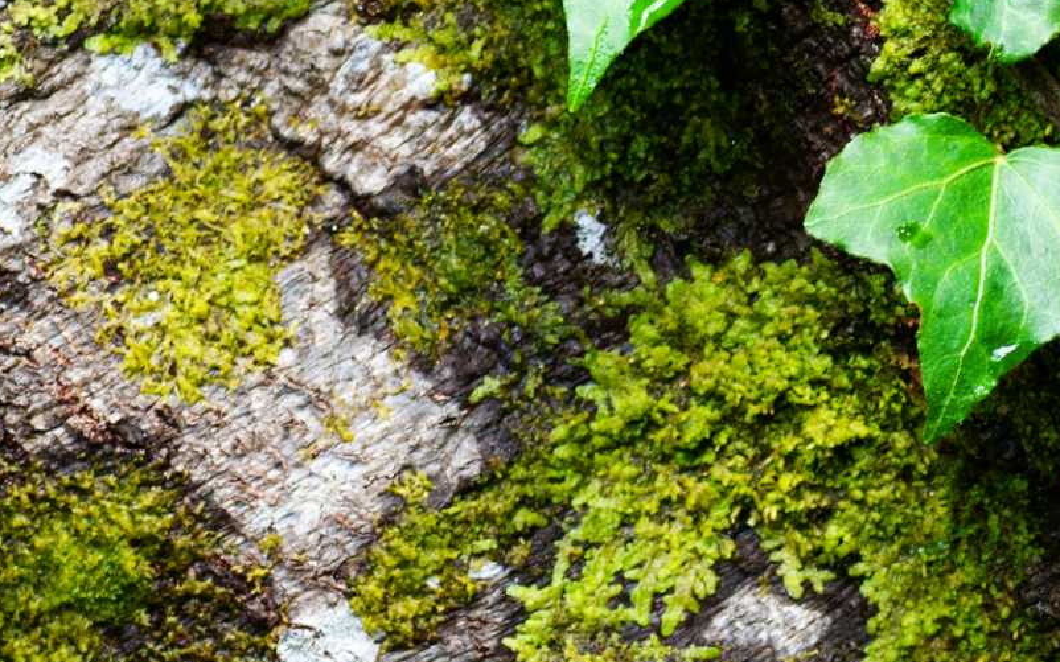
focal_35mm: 351
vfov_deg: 3.7
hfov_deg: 6.0
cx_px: 1240
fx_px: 10138
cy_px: 227
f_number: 10
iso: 400
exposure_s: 1/125
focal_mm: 90
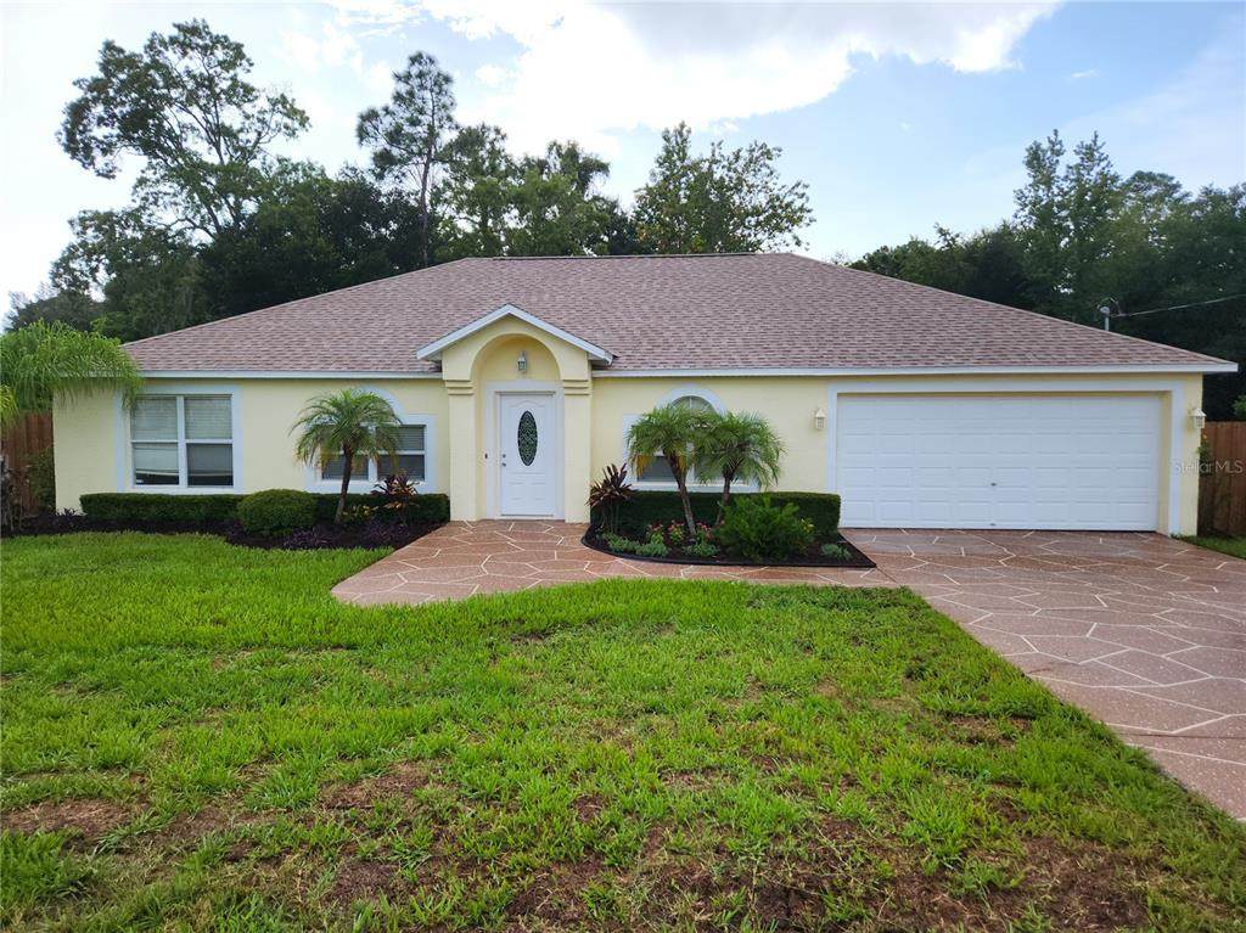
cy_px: 466
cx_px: 623
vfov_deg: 58.8
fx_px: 827
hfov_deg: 74.0
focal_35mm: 23
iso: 20
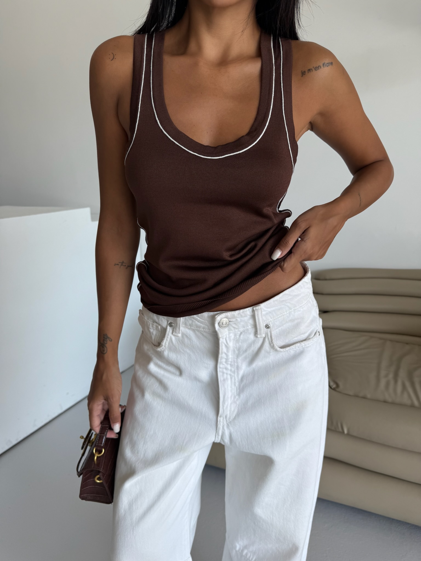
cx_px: 210
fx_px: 389
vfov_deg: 71.6
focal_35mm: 24
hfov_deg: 56.8
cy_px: 280
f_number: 1.78
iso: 80
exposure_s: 1/481
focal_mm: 6.76
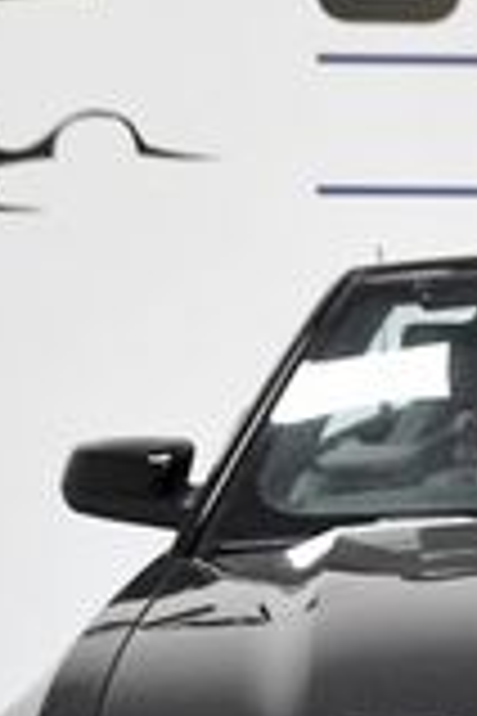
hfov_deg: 7.0
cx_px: 832
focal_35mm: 193
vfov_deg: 10.6
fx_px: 3836
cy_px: 727
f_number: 4
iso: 2500
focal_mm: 32
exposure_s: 1/1000
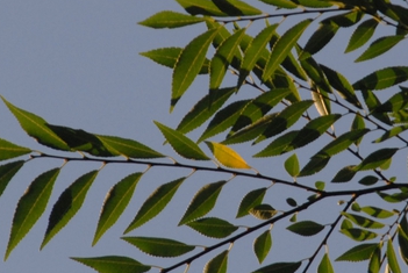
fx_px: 11903
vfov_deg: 1.3
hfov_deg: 2.0
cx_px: 275
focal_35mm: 1049
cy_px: 76
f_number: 8
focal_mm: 240
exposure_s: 1/250
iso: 400
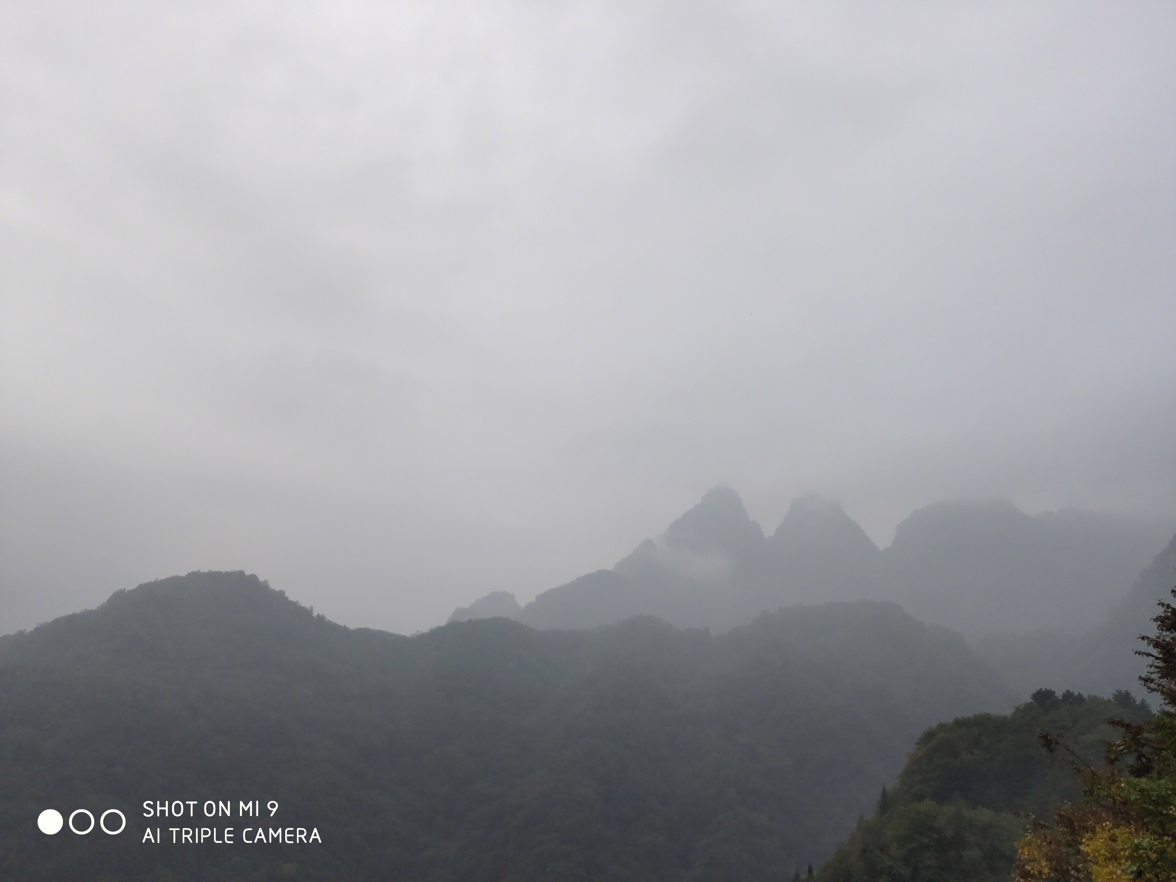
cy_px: 441
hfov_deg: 65.3
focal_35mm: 27
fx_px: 917
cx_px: 588
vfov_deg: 51.4
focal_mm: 4.75
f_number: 1.75
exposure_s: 1/1548
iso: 200
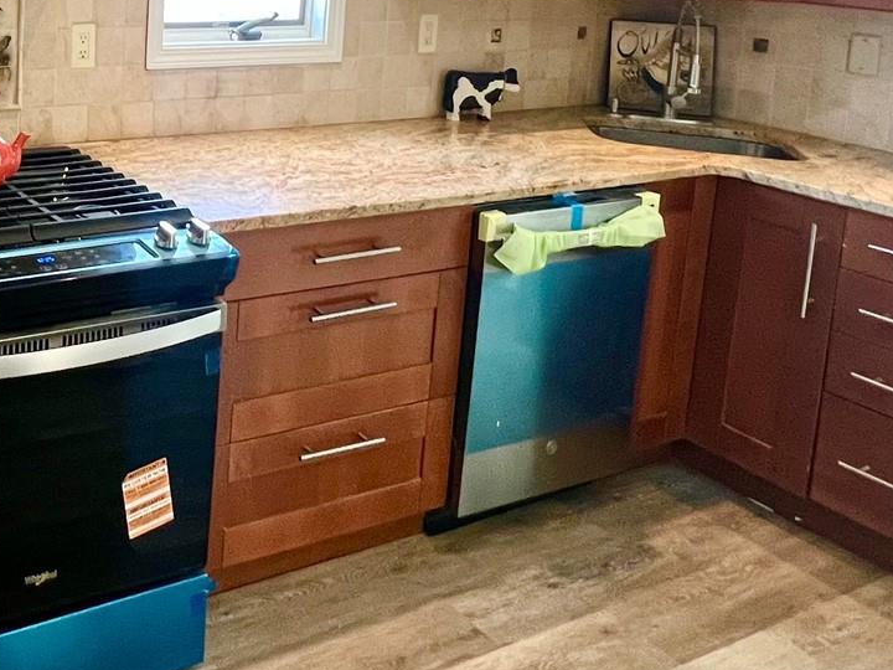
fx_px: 955
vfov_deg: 35.1
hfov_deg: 43.1
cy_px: 1
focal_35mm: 37
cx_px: 1
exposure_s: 1/60
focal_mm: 1.57
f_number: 1.8
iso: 200
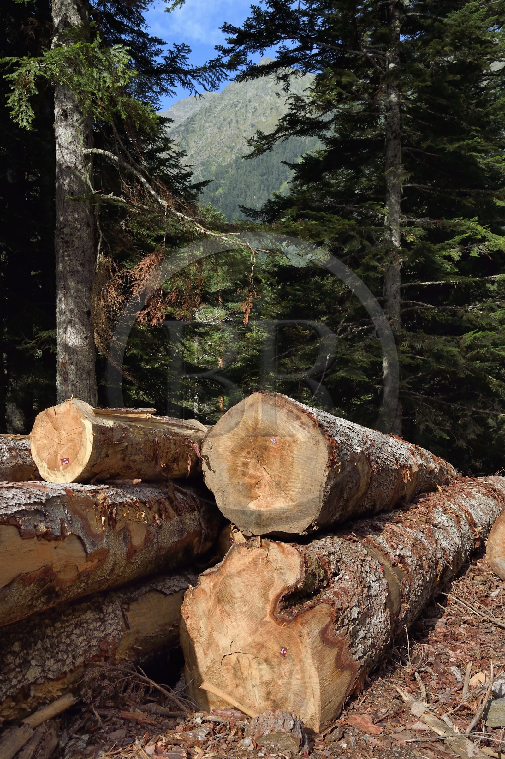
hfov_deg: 36.8
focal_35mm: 36
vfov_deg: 53.2
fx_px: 758
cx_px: 252
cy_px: 380
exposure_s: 1/500
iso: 200
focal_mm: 36
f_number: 9
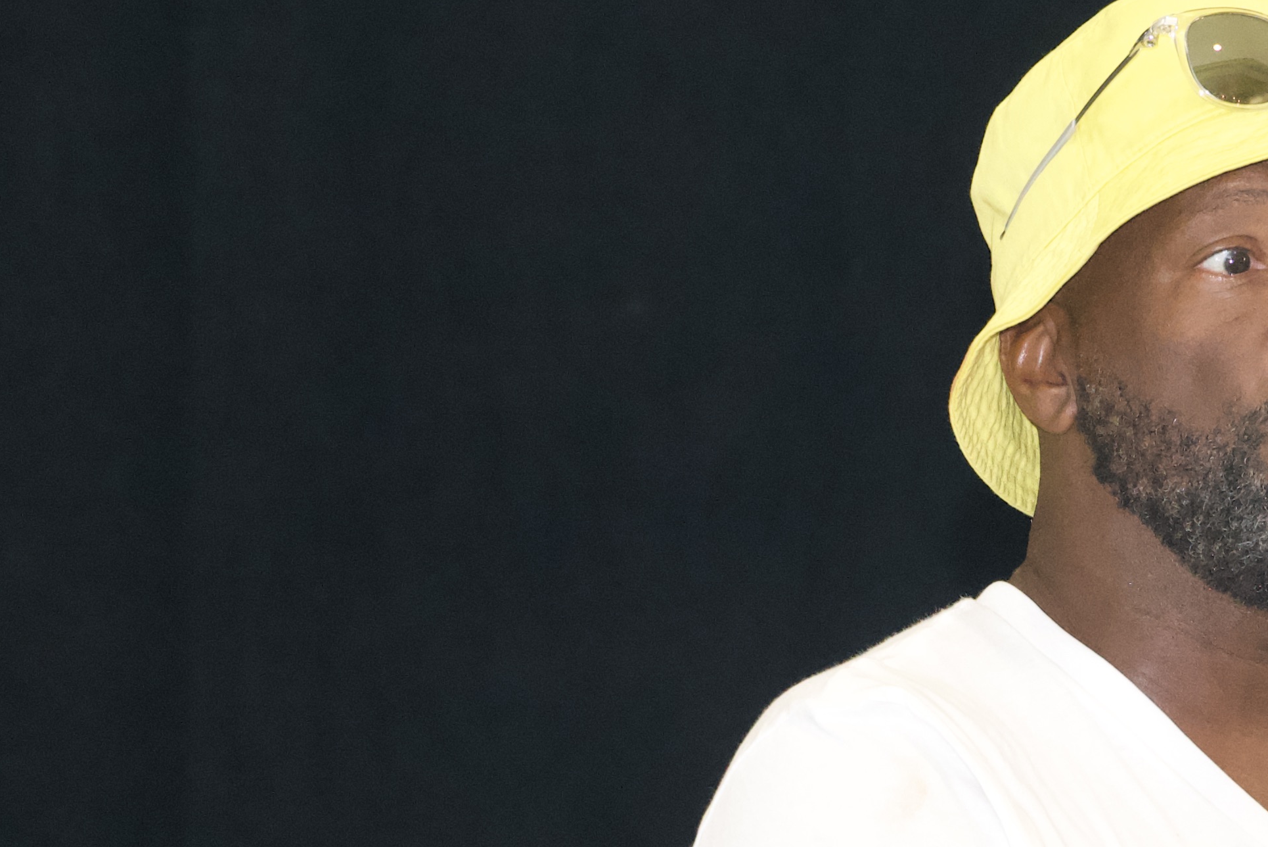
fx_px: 14515
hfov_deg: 5.0
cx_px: 1184
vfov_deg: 3.3
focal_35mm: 412
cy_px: 739
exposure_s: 1/250
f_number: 4.5
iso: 4000
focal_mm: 139
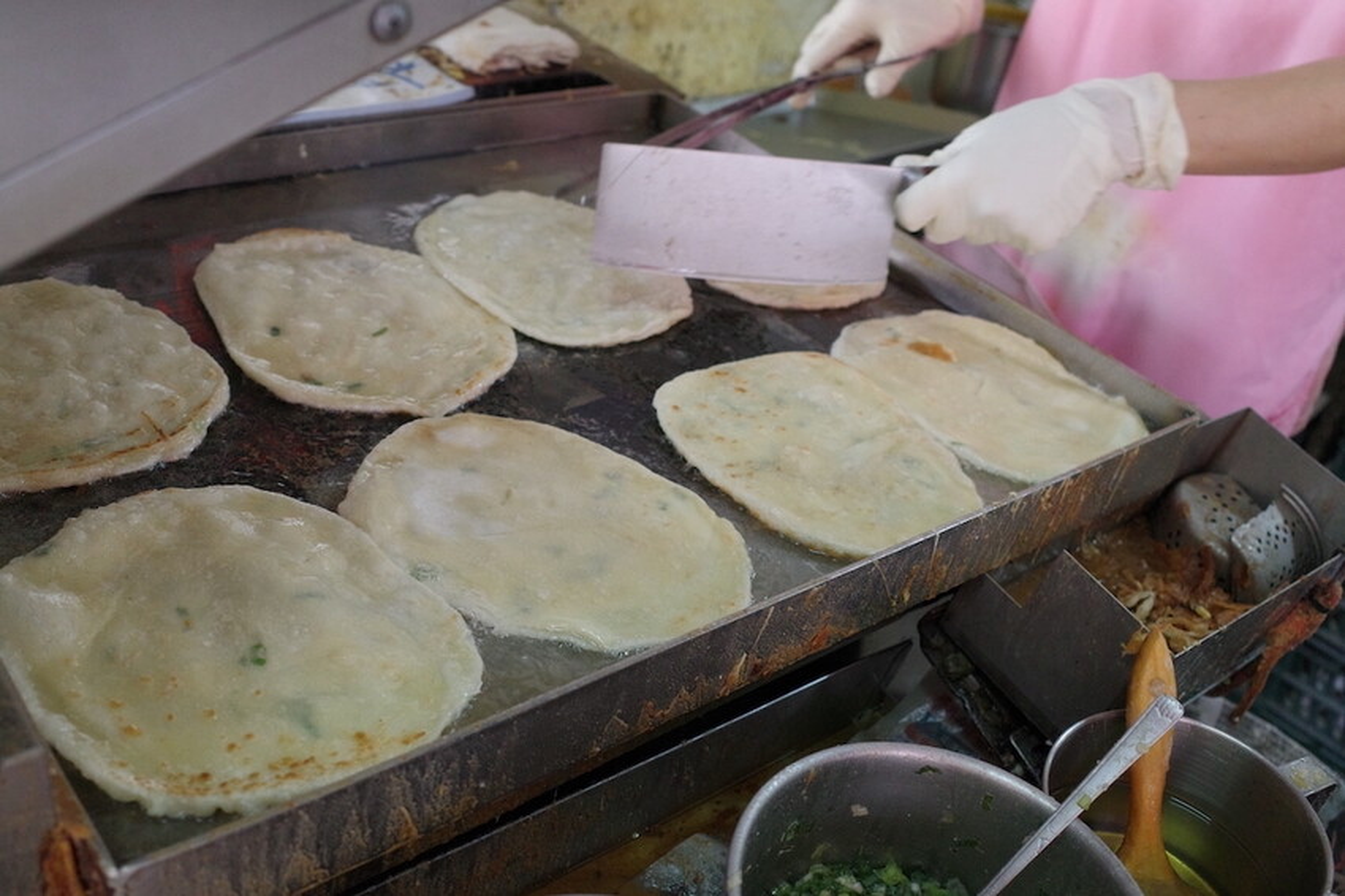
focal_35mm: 35
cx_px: 672
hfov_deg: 54.5
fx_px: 1307
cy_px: 448
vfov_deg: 37.8
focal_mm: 18.3
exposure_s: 1/160
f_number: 2.8
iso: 1600
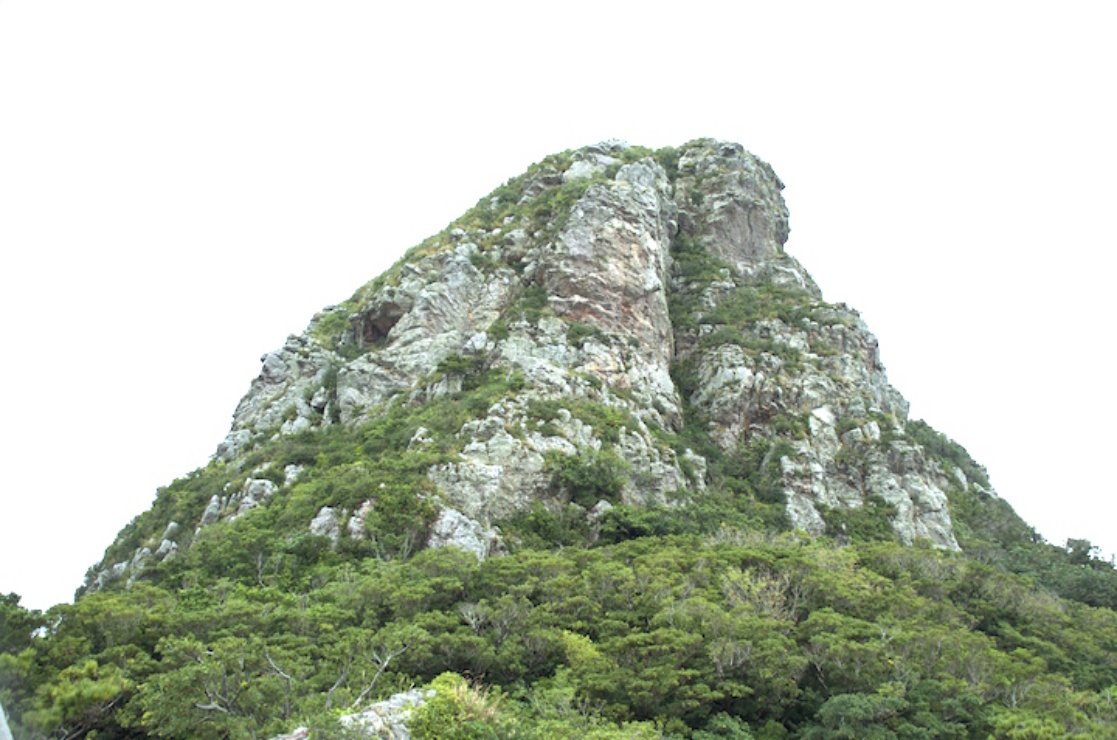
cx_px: 558
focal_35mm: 42
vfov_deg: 31.8
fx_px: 1301
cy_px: 370
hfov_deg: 46.5
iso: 100
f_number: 4
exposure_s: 1/160
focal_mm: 28
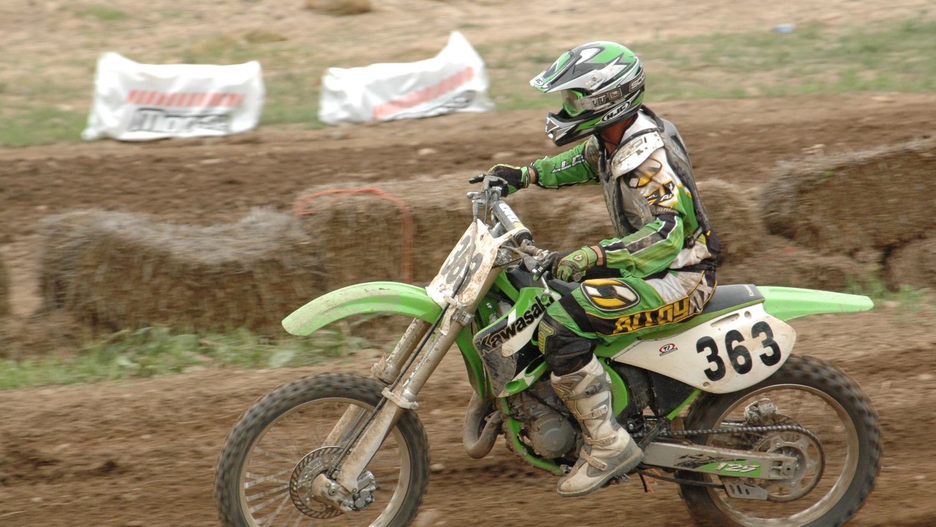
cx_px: 469
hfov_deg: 8.8
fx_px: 6069
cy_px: 270
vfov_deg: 5.0
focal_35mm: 245
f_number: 6
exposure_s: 1/500
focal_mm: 155
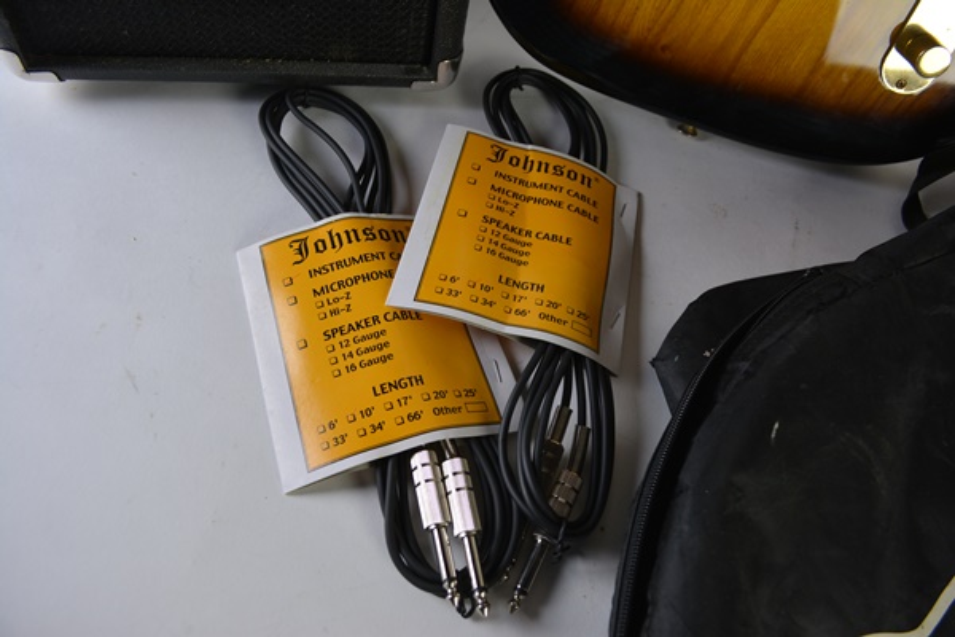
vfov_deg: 47.9
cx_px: 478
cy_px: 318
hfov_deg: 67.4
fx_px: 716
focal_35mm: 27
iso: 400
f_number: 5
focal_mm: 18
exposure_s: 1/100
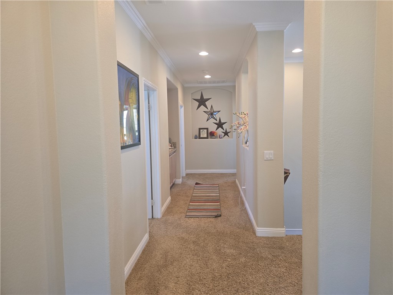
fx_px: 261
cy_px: 148
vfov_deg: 58.9
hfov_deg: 73.9
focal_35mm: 23
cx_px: 196
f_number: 1.7
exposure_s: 1/120
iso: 400
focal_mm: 6.3
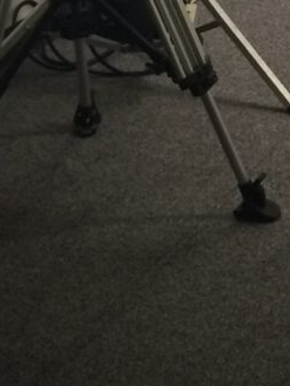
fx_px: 1574
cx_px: 654
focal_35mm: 141
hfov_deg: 9.5
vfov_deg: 12.5
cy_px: -355
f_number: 2.2
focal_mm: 4.15
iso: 100
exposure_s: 1/30
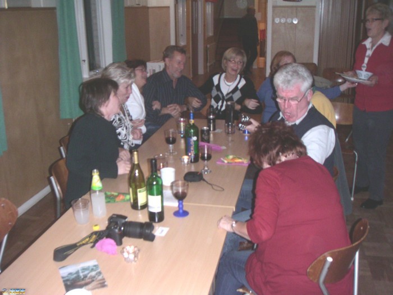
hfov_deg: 49.0
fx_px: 431
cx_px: 196
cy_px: 148
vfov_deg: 37.7
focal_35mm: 38
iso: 160
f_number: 2.8
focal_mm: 6
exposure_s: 1/50
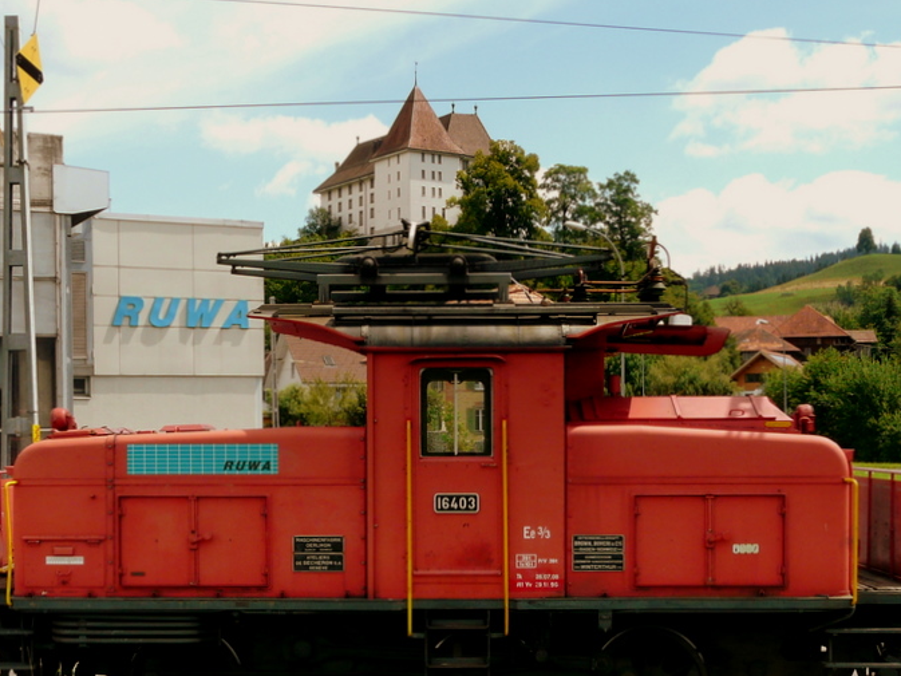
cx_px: 427
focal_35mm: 55
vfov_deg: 26.4
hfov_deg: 34.9
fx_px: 1432
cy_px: 442
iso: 100
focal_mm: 6
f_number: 5.6
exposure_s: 1/250
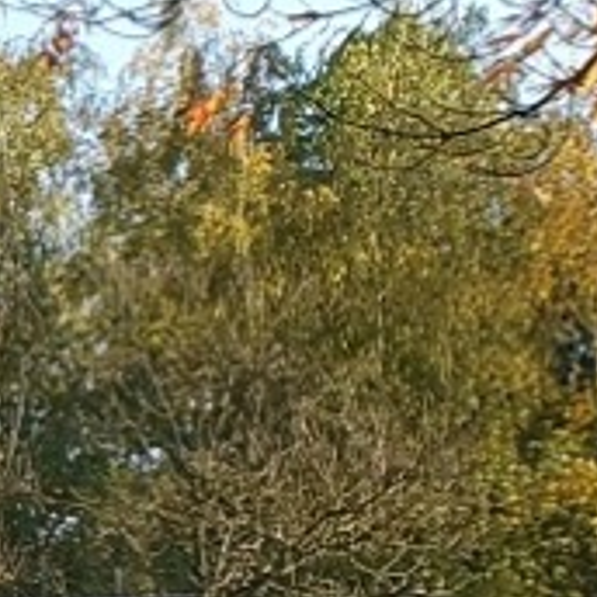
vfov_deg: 8.0
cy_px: 944
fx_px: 4176
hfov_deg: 6.4
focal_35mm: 214
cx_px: -1893
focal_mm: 4.32
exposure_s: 1/580
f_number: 2.4
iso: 50
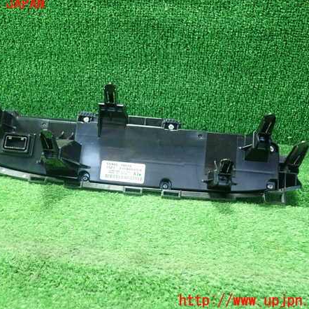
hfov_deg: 45.9
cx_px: 127
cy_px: 152
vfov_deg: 46.0
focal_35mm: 36
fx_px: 364
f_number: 2.3
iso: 800
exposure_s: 1/100
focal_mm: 5.5
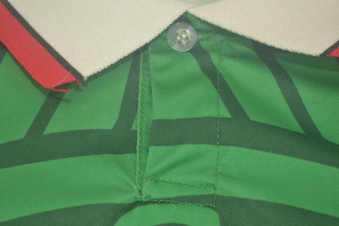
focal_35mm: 72
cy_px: 113
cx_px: 170
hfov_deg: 28.1
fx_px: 678
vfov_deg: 18.9
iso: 200
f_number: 5.6
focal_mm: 48
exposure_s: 1/60
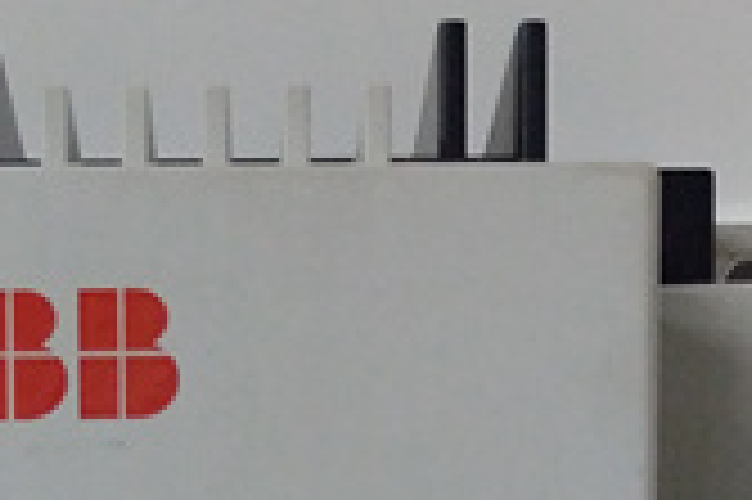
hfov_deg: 18.2
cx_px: 221
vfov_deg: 10.3
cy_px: 1266
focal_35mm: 112
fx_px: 2337
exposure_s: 1/33
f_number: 2
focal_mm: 3.79
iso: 351
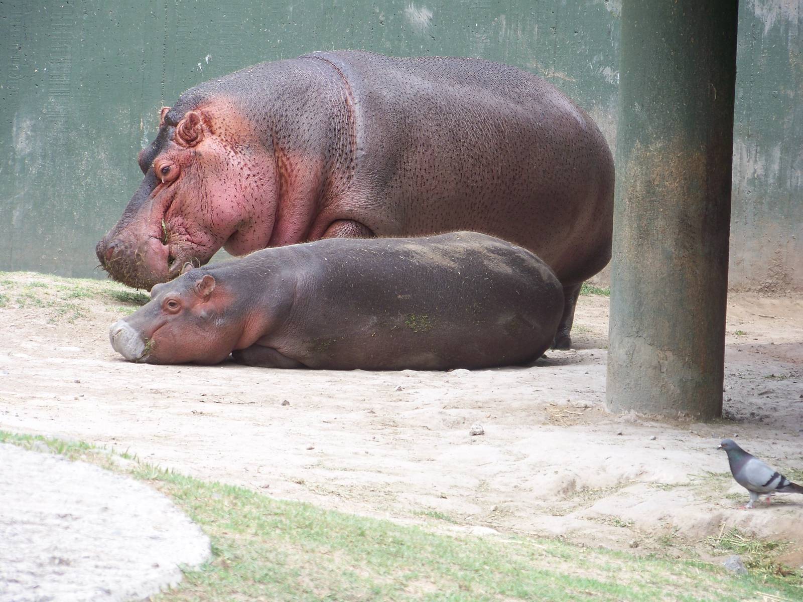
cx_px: 402
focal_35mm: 234
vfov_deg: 6.4
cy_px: 301
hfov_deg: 8.5
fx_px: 5428
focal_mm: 37.4
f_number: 3.6
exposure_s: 1/160
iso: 64
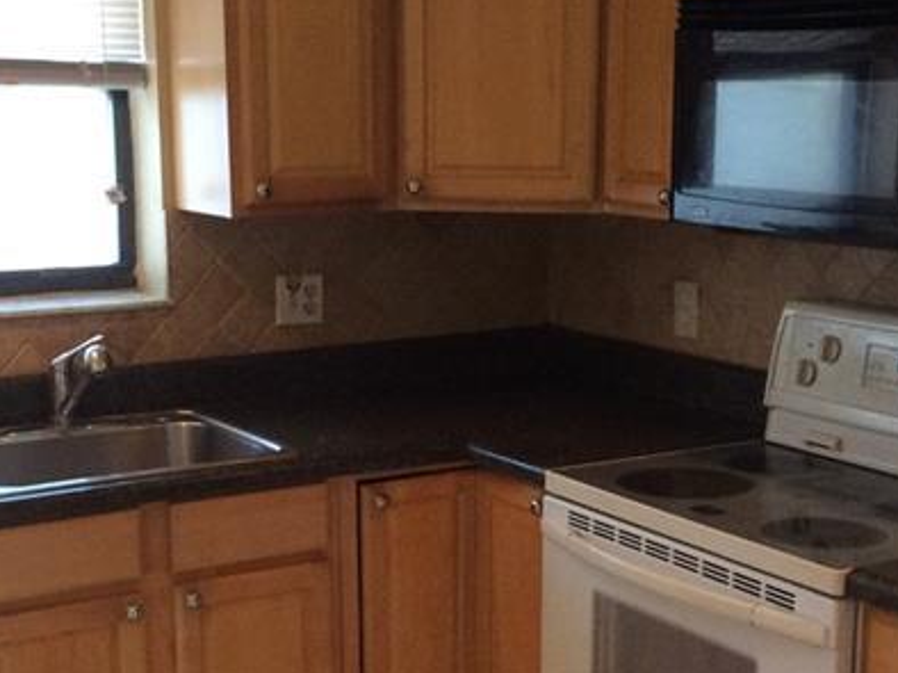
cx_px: 419
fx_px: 1685
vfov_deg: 22.5
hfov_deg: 29.8
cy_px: 456
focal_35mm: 65
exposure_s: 1/24
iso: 160
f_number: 2.4
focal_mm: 3.3
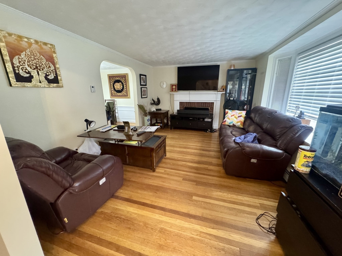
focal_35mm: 14
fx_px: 138
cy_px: 128
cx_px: 171
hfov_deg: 102.1
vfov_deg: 85.7
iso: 1000
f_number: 2.2
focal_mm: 2.22
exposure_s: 1/60
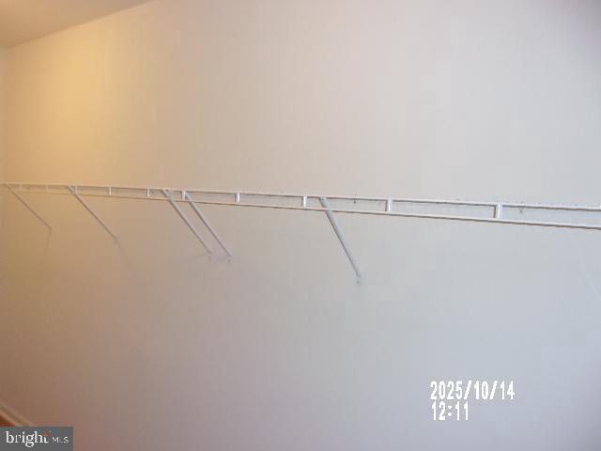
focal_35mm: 27
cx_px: 300
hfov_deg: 65.3
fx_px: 469
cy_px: 226
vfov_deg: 51.4
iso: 200
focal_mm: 4.9
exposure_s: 1/34
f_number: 3
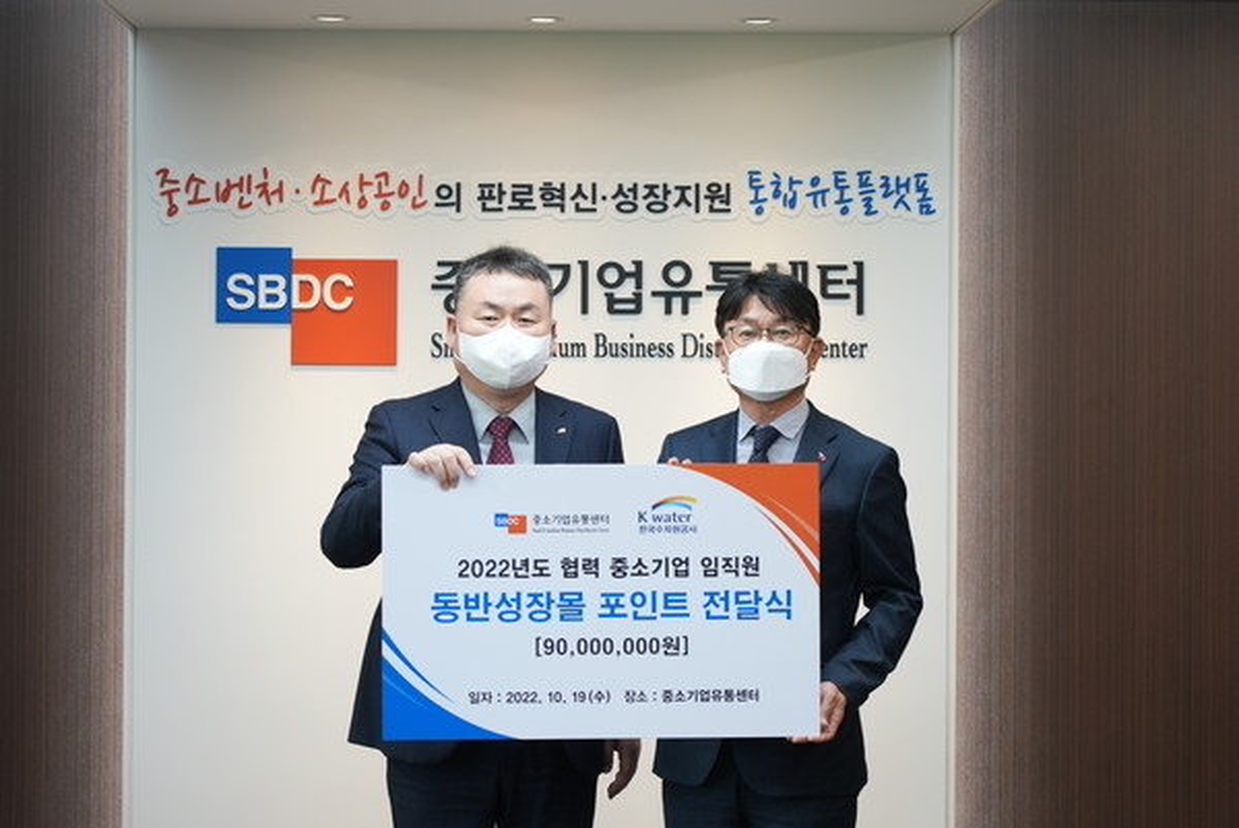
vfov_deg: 13.1
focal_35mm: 105
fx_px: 3616
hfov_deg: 19.4
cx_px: 620
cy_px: 414
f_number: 4.5
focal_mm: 105
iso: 1000
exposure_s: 1/125
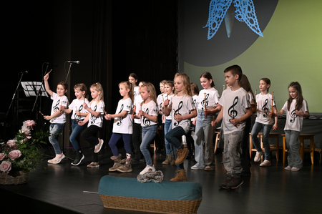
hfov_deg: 41.2
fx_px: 429
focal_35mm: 48
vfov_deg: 28.0
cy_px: 107
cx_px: 161
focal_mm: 48
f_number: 5
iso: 2500
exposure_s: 1/100
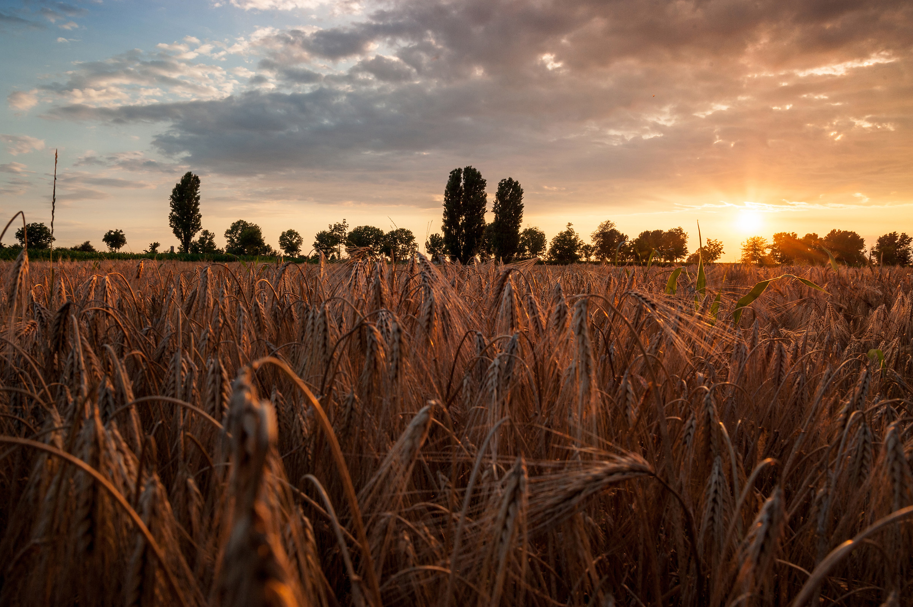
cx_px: 456
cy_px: 304
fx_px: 608
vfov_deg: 53.1
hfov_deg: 73.8
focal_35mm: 24
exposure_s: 1/100
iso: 400
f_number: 22
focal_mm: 24
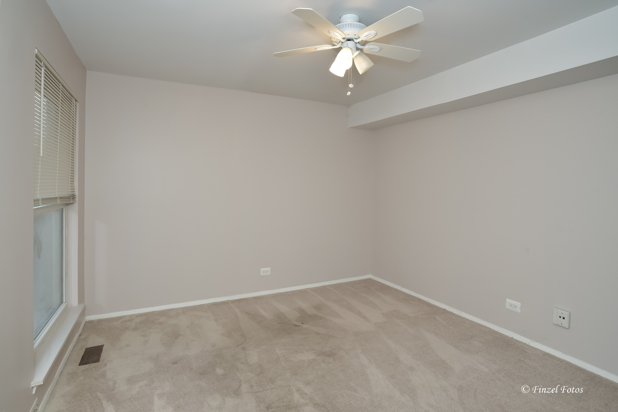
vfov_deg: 67.4
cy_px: 206
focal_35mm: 18
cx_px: 309
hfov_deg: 90.0
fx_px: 309
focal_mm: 18
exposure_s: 1/60
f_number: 8
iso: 400
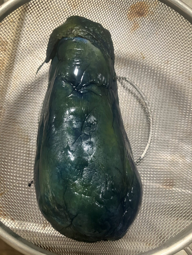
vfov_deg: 63.4
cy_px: 128
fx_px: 207
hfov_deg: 49.7
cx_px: 96
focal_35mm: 28
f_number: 1.8
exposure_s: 1/33
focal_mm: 3.99
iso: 250
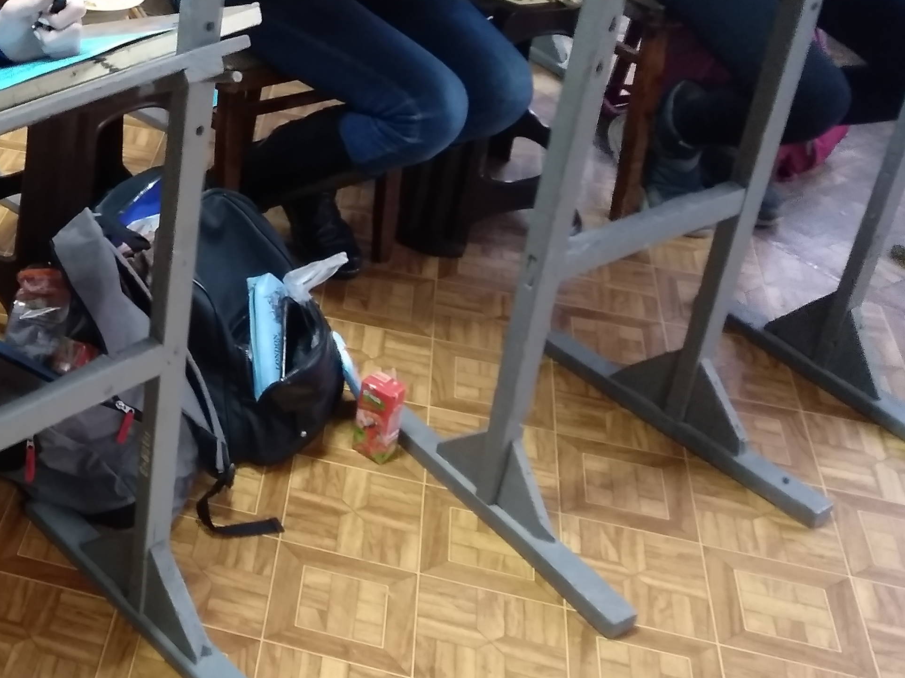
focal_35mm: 54
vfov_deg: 26.3
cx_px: -34
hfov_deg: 32.3
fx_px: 1412
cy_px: 101
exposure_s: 1/20
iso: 1250
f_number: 2.2
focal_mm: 3.82
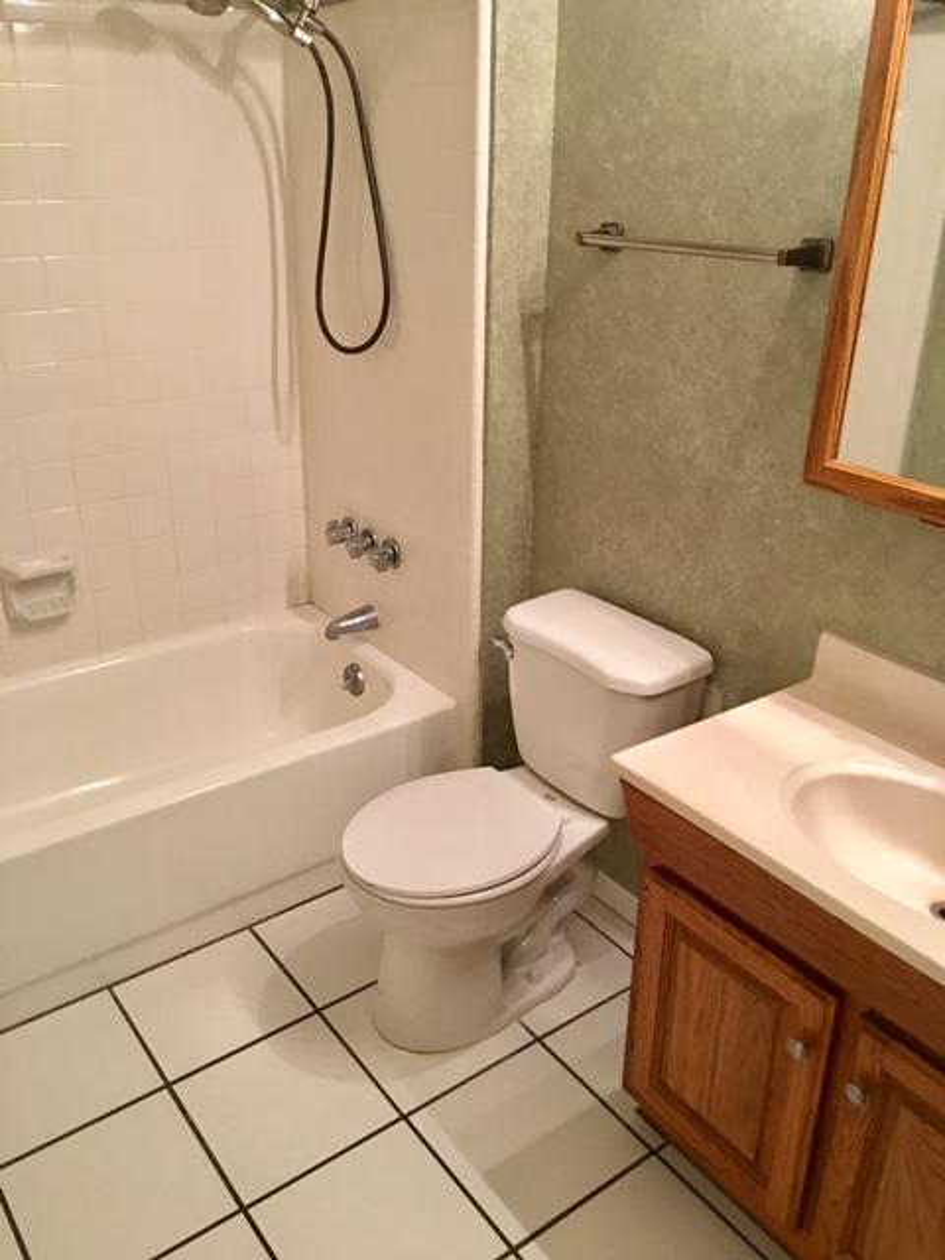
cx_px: 472
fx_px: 1056
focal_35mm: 29
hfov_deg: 48.2
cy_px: 630
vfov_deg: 61.7
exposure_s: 1/10
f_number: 2.2
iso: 80
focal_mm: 4.15
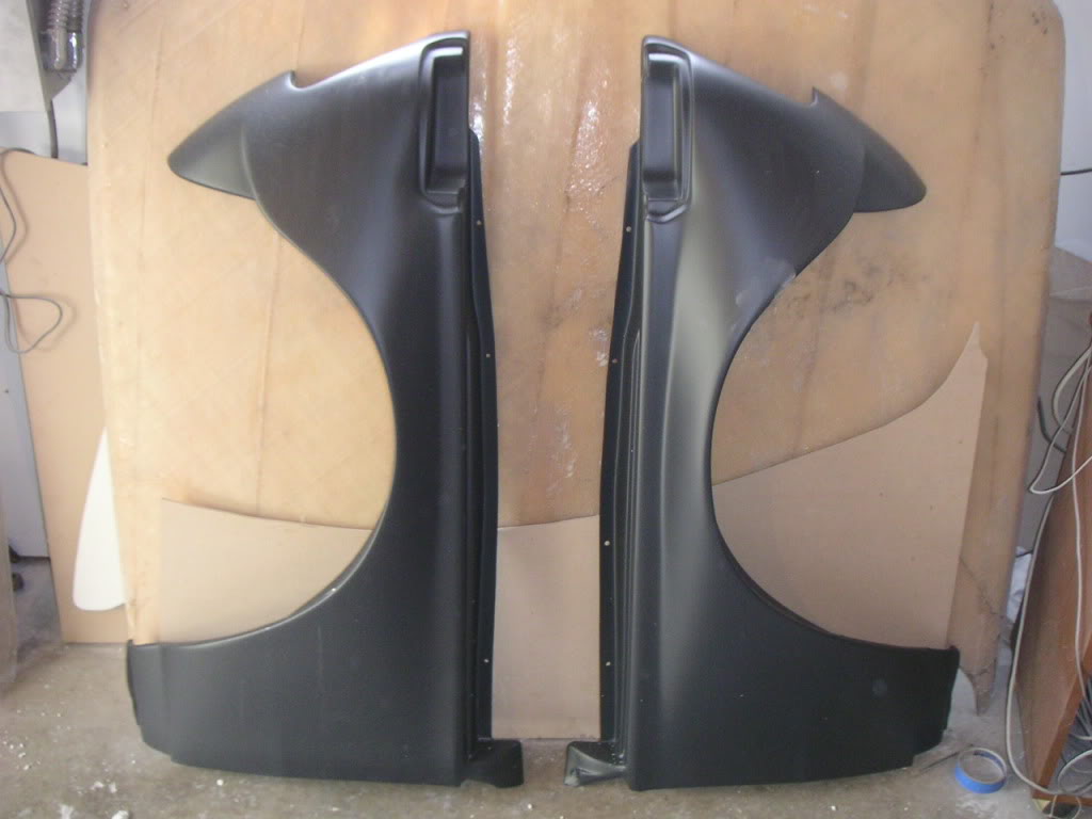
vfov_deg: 37.7
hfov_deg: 49.0
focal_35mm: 38
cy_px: 410
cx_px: 546
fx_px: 1199
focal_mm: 6
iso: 160
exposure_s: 1/45
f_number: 2.8
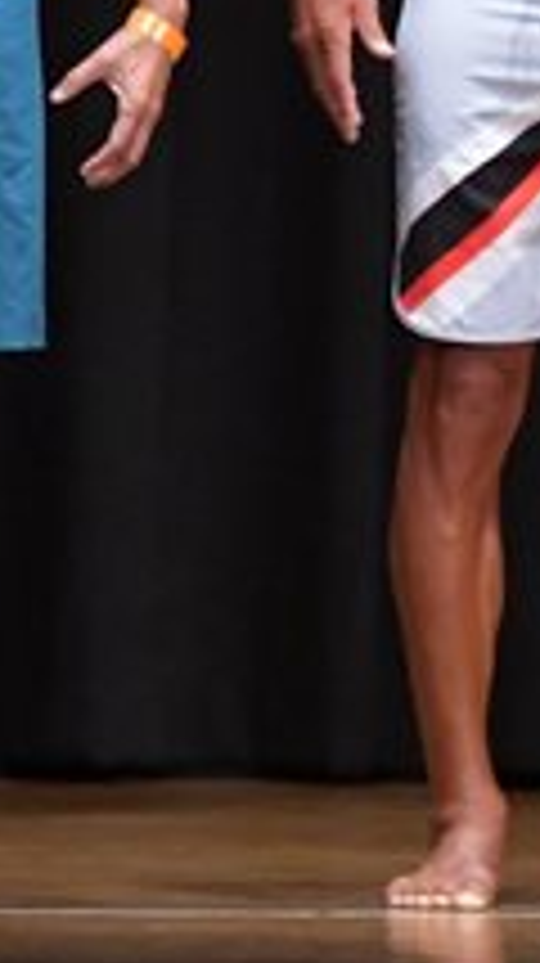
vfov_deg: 2.8
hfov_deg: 1.6
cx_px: -421
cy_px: 27
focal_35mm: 766
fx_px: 19545
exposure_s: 1/400
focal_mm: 135
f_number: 5.6
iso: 6400
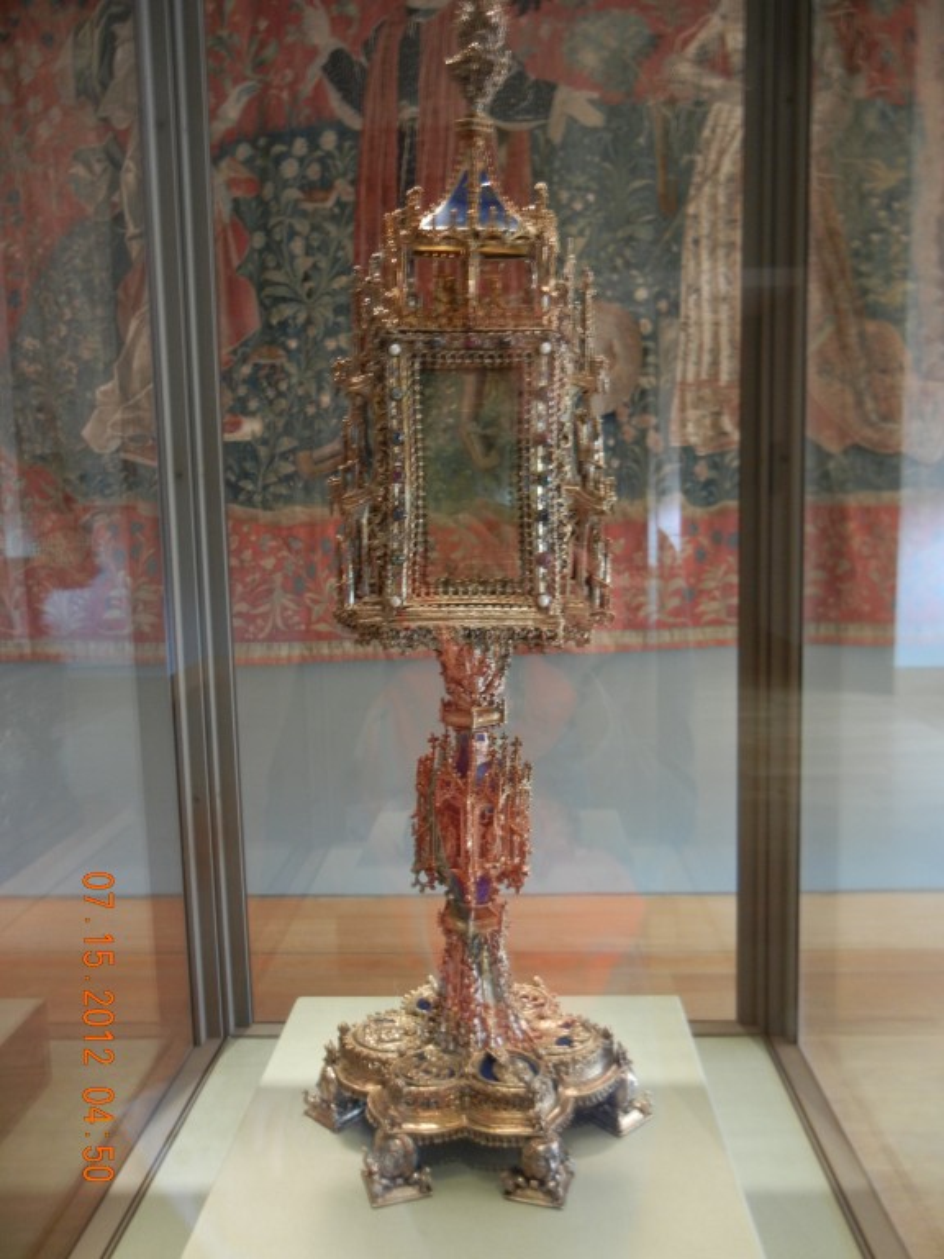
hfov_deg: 46.8
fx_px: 1091
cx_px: 472
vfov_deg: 60.0
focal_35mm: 30
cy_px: 630
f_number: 3.5
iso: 200
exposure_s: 1/4.8
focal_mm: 5.4
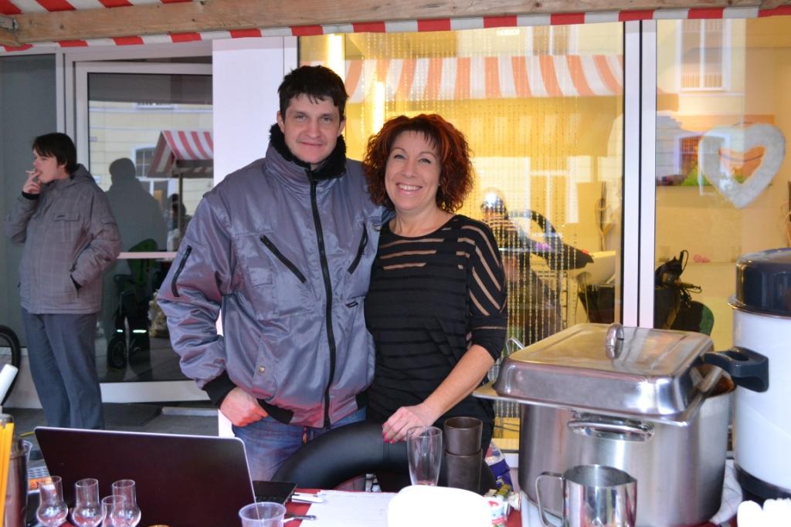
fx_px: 791
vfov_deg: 36.9
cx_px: 396
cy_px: 264
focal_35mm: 36
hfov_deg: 53.1
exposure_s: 1/60
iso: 1250
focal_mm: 24
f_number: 4
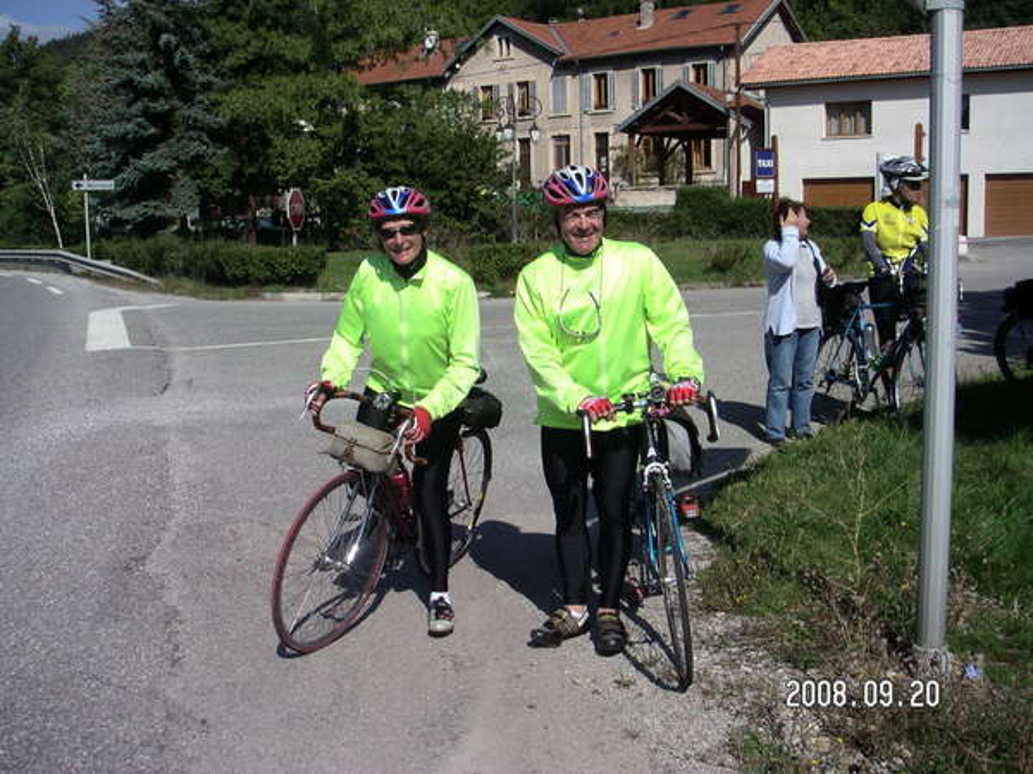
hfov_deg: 49.0
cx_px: 516
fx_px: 1134
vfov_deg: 37.7
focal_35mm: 38
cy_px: 387
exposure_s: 1/300
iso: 50
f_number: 6.6
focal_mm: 6
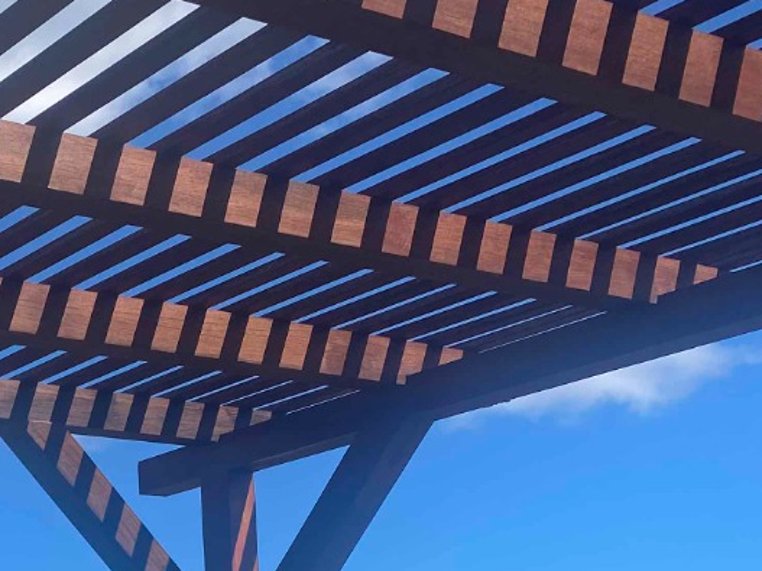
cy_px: 778
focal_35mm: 71
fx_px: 1563
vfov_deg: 18.9
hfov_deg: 24.1
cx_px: -223
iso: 32
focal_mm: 4.25
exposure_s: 1/3497
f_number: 1.8
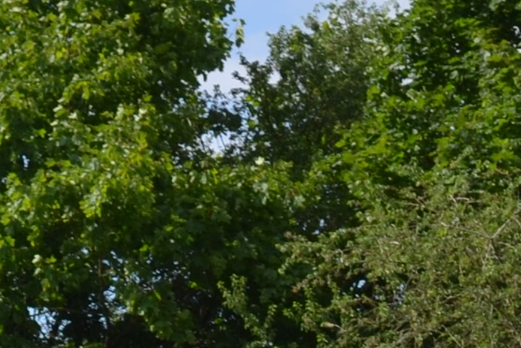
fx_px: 3445
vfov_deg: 5.6
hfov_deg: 8.6
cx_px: 599
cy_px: 757
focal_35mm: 238
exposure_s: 1/250
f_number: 8
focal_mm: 24
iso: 100
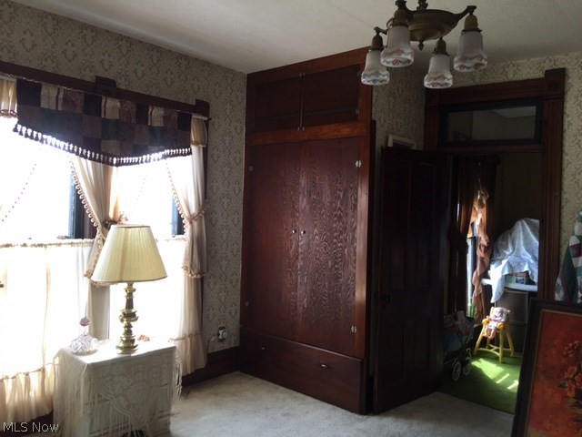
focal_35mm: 29
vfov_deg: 48.2
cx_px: 291
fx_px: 488
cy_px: 218
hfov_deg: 61.7
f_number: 2.2
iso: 32
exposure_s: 1/30
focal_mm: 4.15
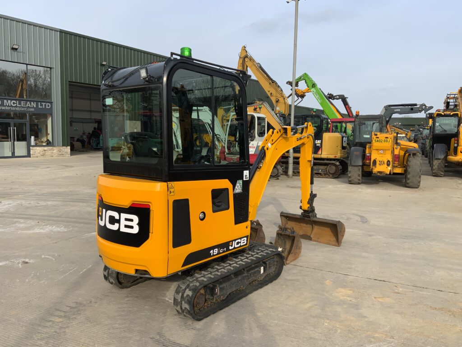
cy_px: 174
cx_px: 231
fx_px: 387
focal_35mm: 29
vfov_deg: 48.2
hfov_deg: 61.7
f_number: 1.8
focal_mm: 3
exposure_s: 1/1121
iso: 16
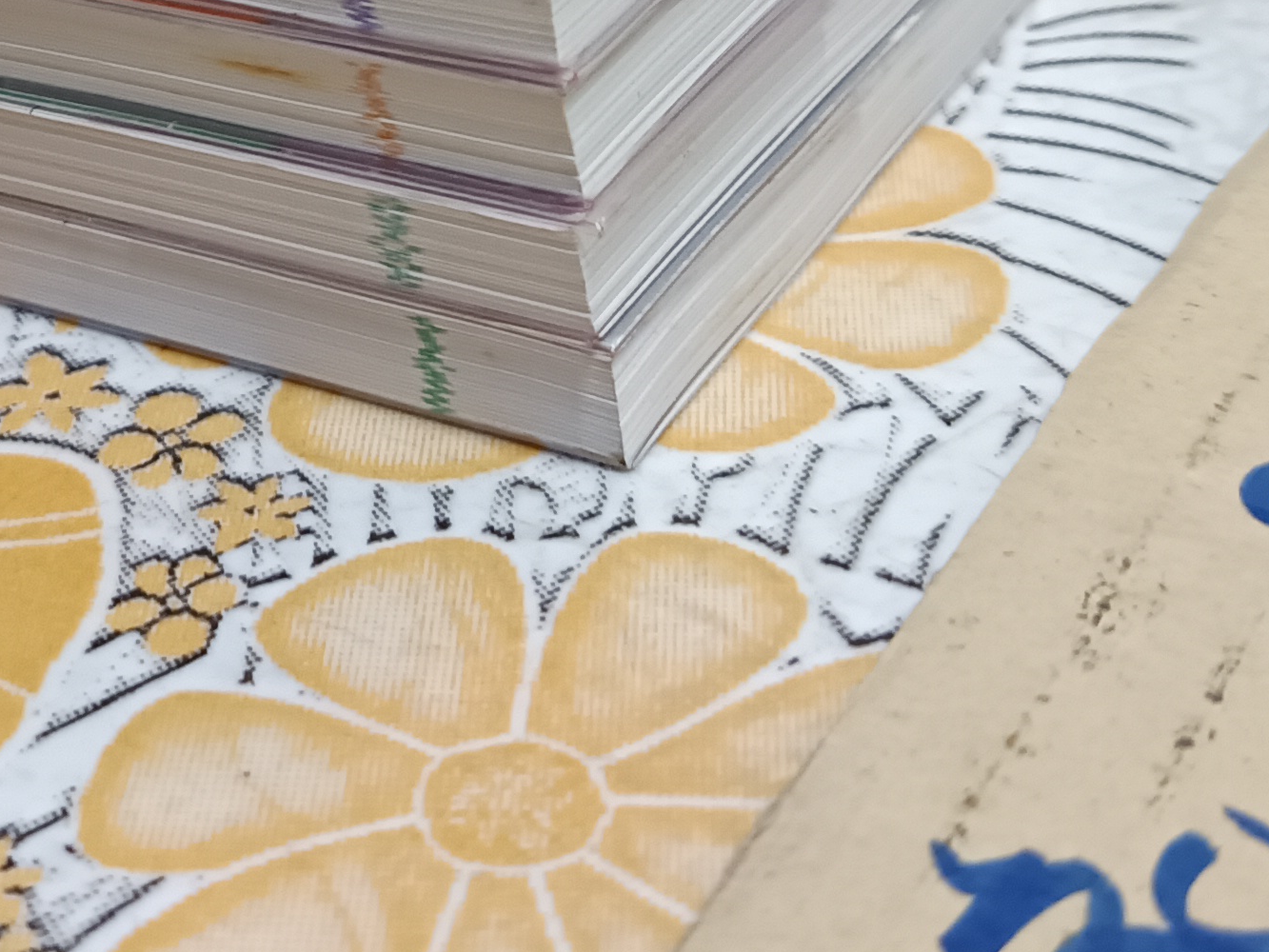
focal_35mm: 72
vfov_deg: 19.9
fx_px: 2640
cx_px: 240
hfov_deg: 26.5
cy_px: 8
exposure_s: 1/25
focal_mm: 5.31
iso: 1083
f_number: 1.7
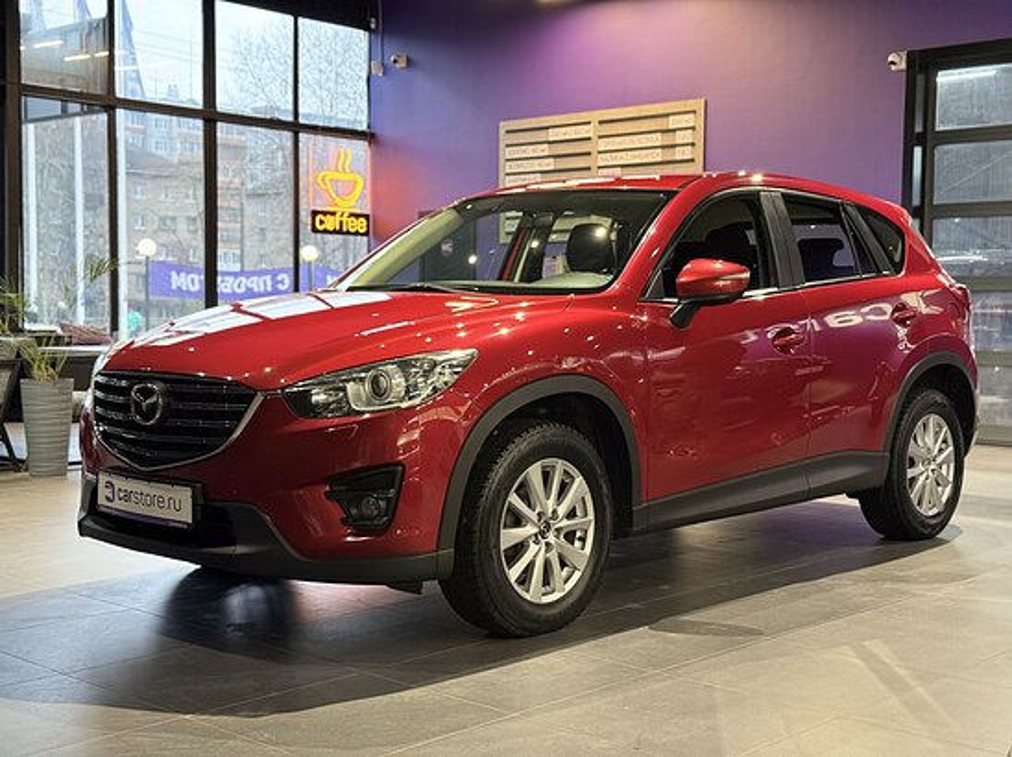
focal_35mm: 48
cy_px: 378
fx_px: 1402
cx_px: 506
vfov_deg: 30.2
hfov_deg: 39.7
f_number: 1.78
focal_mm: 6.76
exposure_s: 1/40
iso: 400
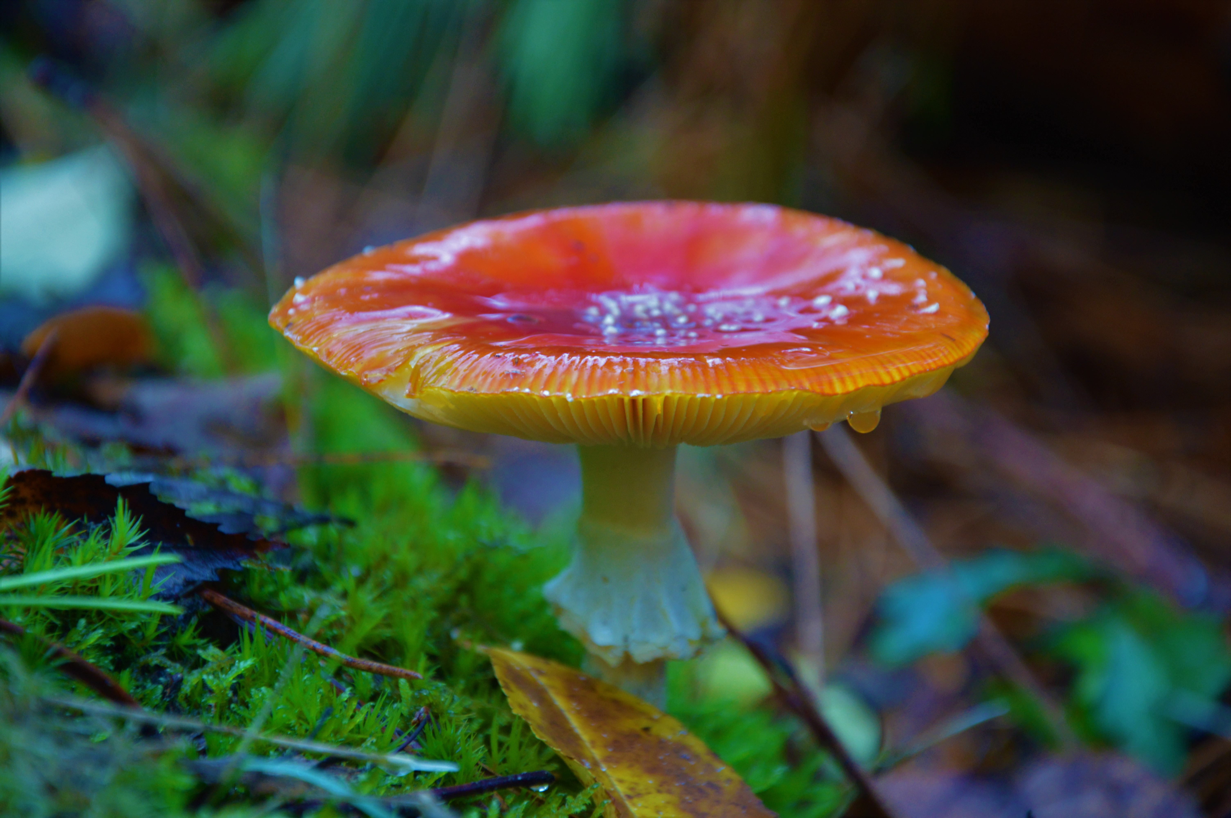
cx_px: 616
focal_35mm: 158
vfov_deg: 8.7
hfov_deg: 13.1
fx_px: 5381
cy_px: 409
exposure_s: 1/60
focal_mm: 105
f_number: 5.6
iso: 900
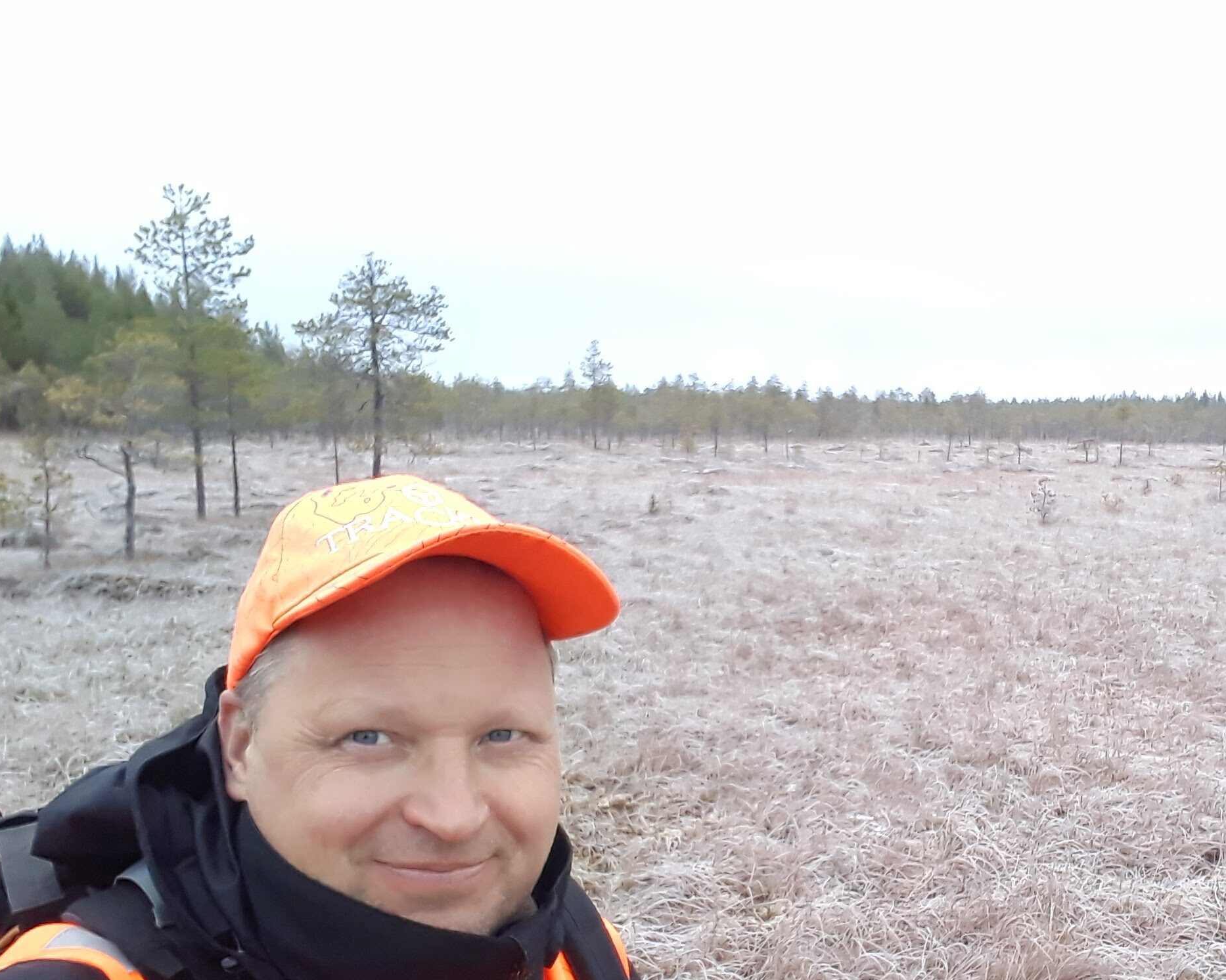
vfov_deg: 46.7
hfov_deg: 55.8
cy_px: 606
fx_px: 1125
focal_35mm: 31
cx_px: 832
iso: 50
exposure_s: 1/100
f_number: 2.2
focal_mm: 1.92
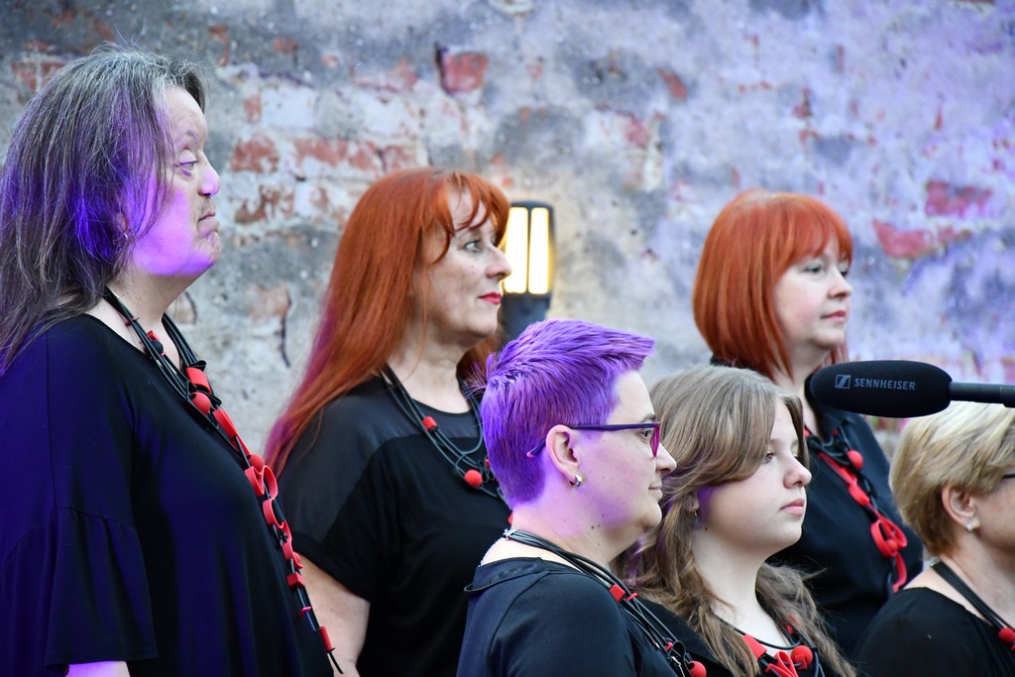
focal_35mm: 210
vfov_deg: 6.5
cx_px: 508
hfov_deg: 9.8
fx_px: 5921
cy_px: 338
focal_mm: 140
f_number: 5.6
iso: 3200
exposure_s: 1/320
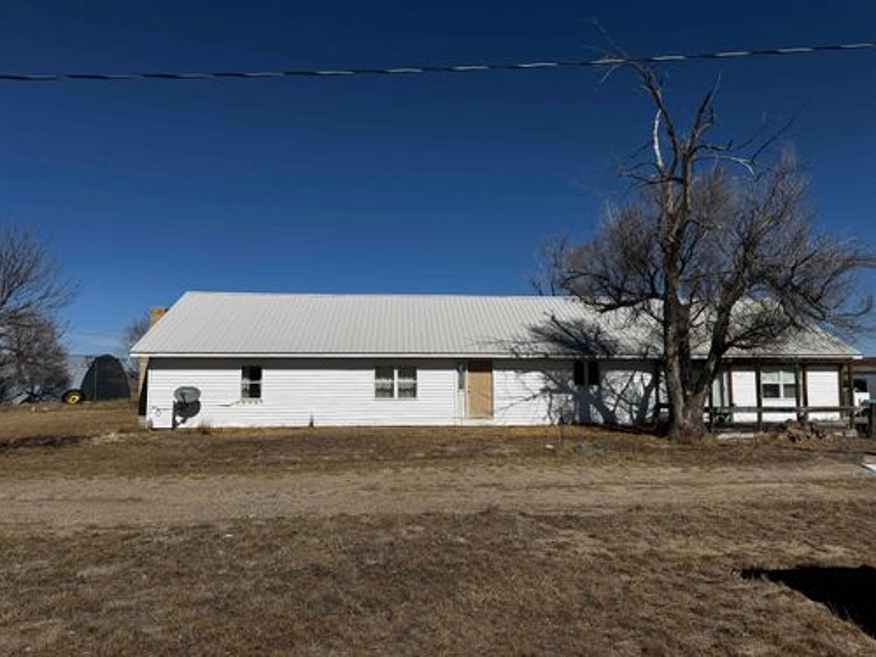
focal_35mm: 24
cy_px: 328
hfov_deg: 71.6
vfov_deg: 56.8
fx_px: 607
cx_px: 438
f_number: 1.78
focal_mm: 6.76
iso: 80
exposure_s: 1/12346
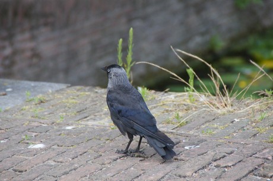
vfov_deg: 4.6
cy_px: 90
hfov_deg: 6.9
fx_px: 2271
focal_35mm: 300
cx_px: 136
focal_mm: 200
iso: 1600
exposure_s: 1/320
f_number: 6.3
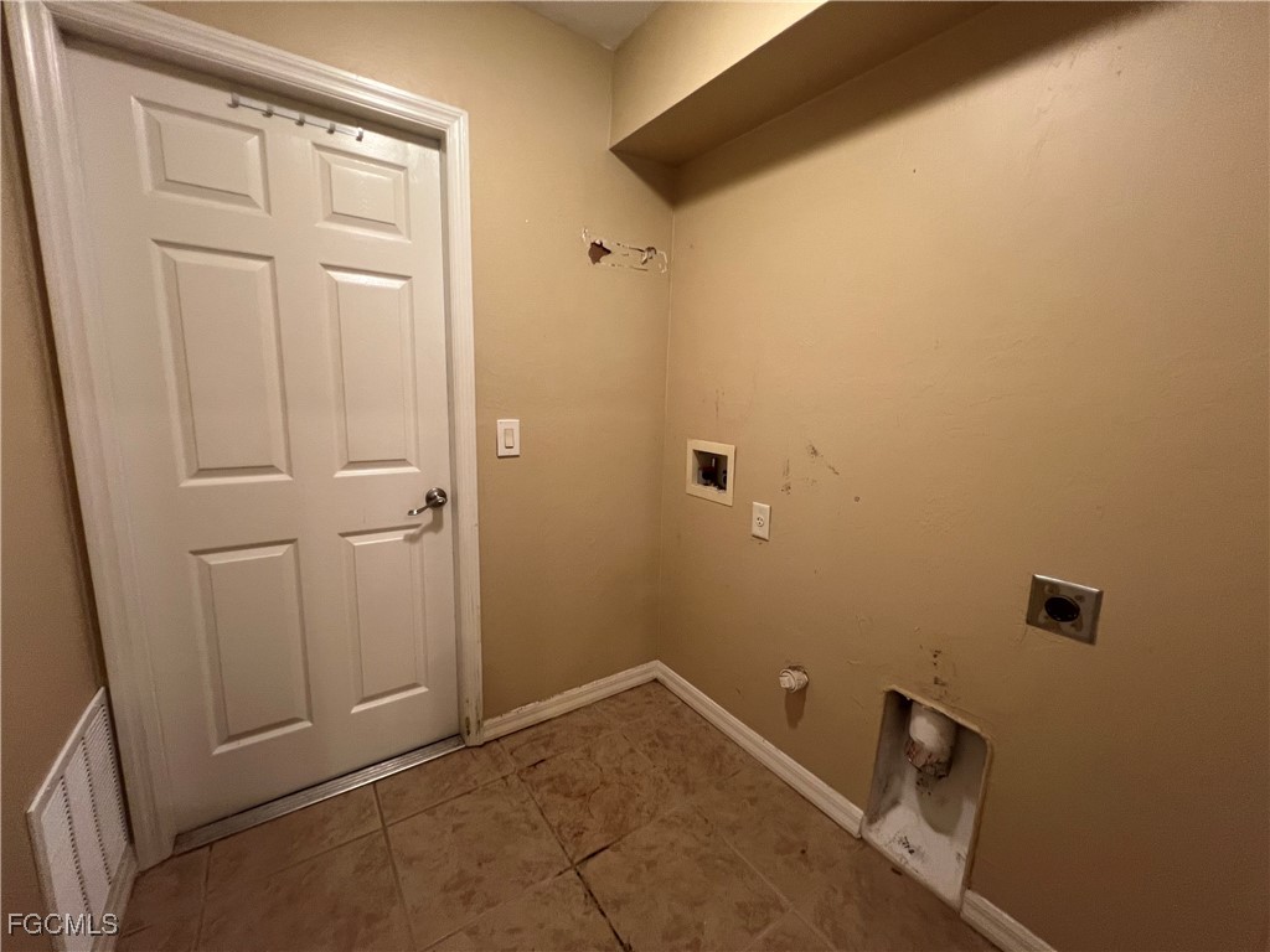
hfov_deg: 106.2
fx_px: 477
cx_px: 635
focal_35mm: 13
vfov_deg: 89.9
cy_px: 476
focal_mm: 1.57
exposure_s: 1/60
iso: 160
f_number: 1.8
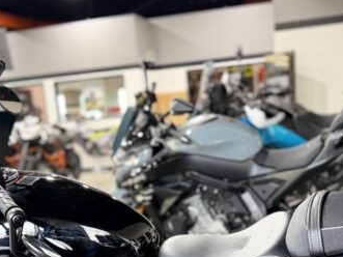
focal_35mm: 58
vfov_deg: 23.8
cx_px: 175
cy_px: 276
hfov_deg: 33.2
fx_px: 574
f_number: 1.78
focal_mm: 6.76
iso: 320
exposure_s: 1/60
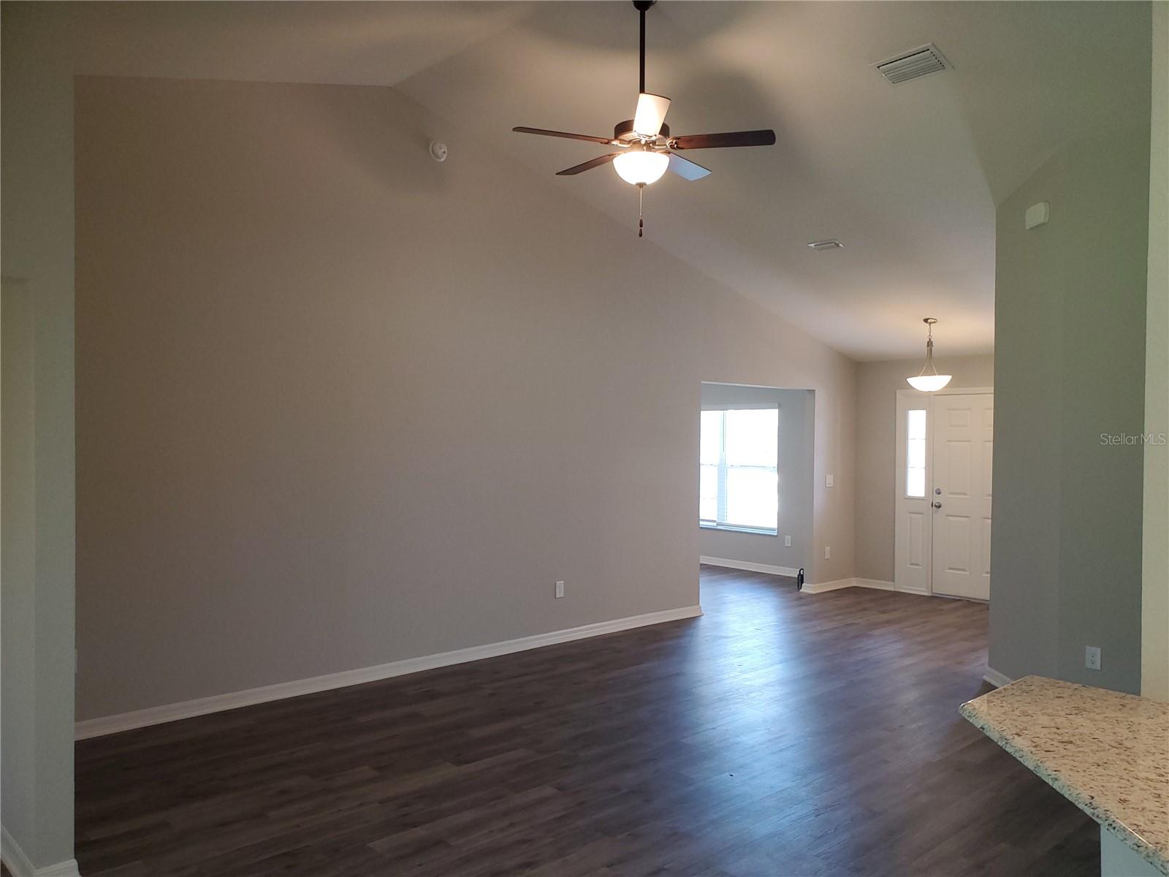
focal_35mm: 26
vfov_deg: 53.1
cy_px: 438
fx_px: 878
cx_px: 584
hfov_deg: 67.3
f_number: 2.4
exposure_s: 1/40
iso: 125
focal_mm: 4.3
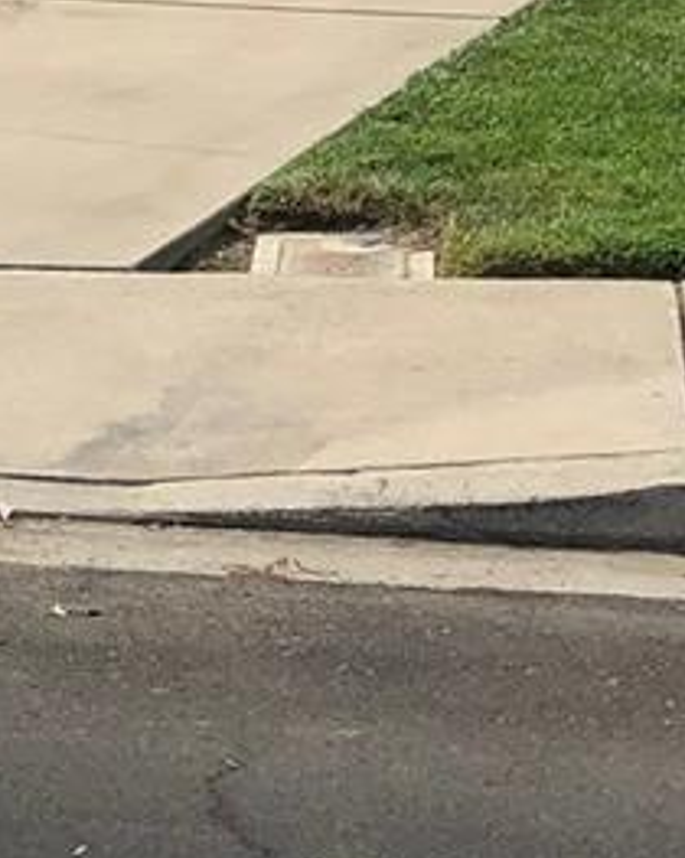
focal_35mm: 156
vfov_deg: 12.1
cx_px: -605
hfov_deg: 9.4
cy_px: -206
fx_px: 3958
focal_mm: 3.99
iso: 20
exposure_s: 1/3205
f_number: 1.8
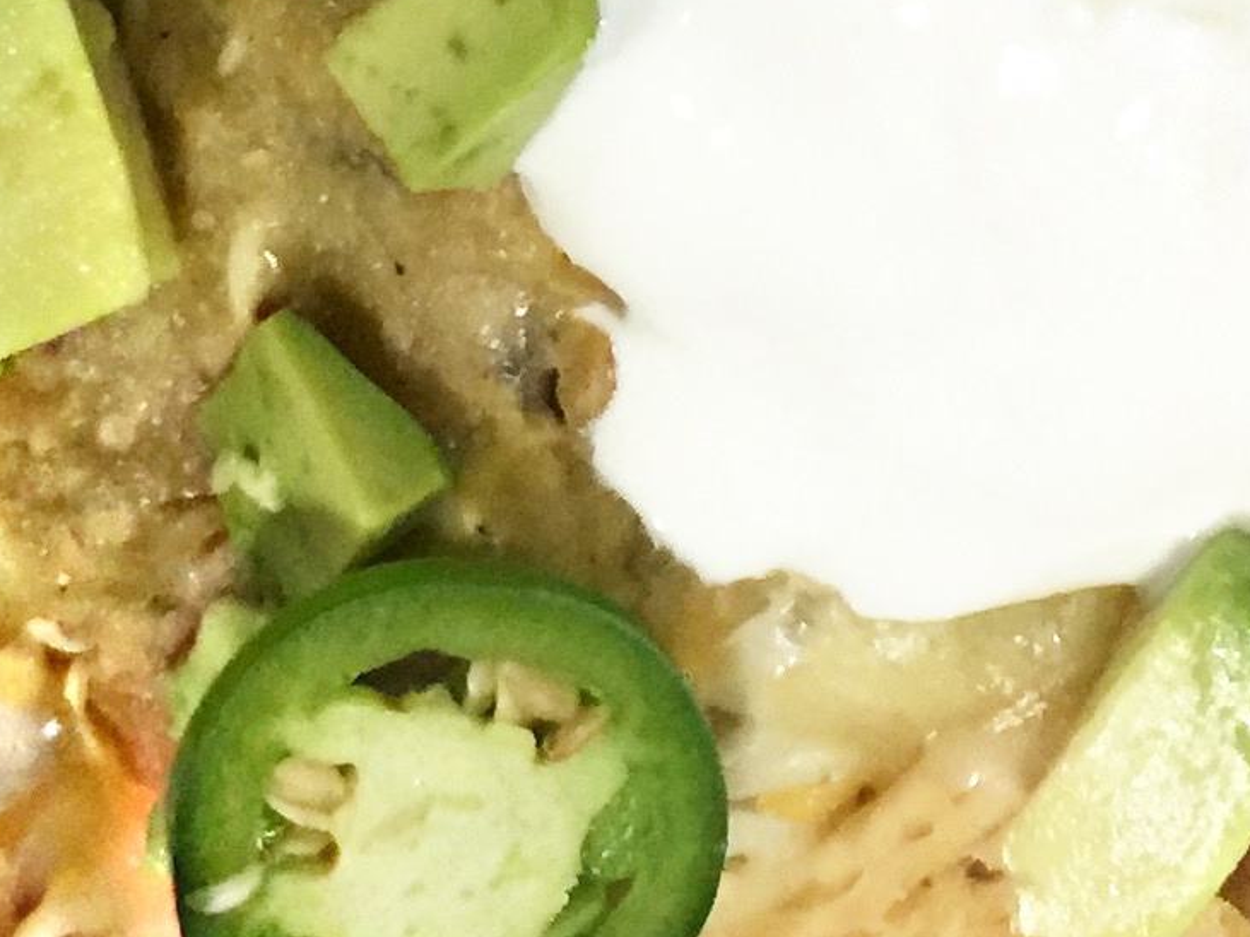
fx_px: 4296
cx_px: 951
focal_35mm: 119
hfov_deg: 16.5
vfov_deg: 12.0
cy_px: -393
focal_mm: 4.15
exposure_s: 1/8
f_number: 2.2
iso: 100
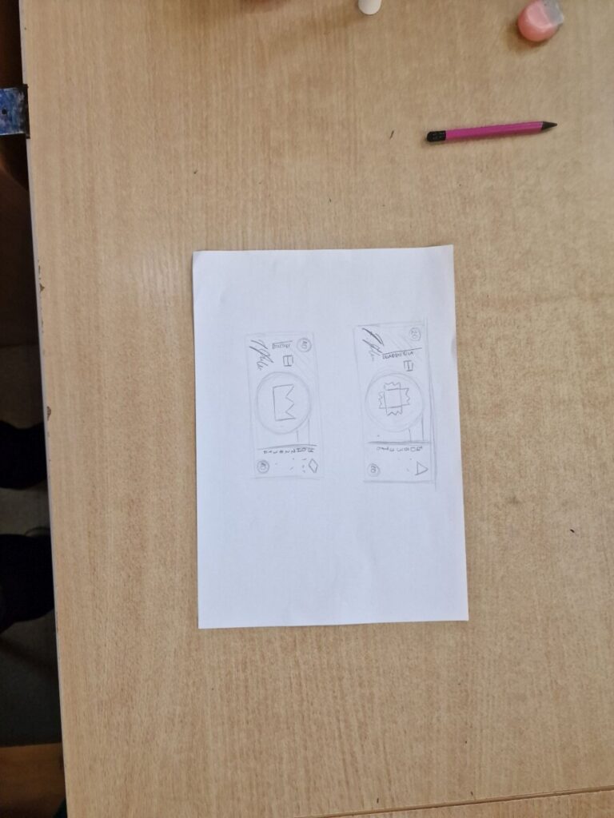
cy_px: 409
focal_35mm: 23
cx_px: 307
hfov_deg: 58.9
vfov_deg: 73.9
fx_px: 544
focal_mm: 6.4
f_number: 1.8
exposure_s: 1/180
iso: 125
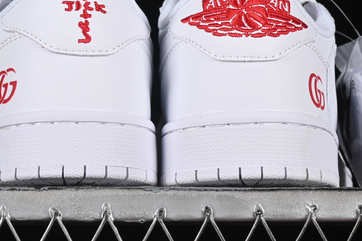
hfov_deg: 10.8
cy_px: -4
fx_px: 1921
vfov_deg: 7.2
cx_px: 166
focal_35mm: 191
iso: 160
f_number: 8
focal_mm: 50
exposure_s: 1/125
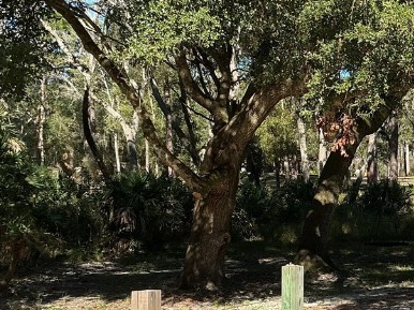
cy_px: 181
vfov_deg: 19.1
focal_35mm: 77
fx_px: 920
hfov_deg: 24.6
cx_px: 374
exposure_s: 1/944
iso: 25
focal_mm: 3
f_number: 1.8
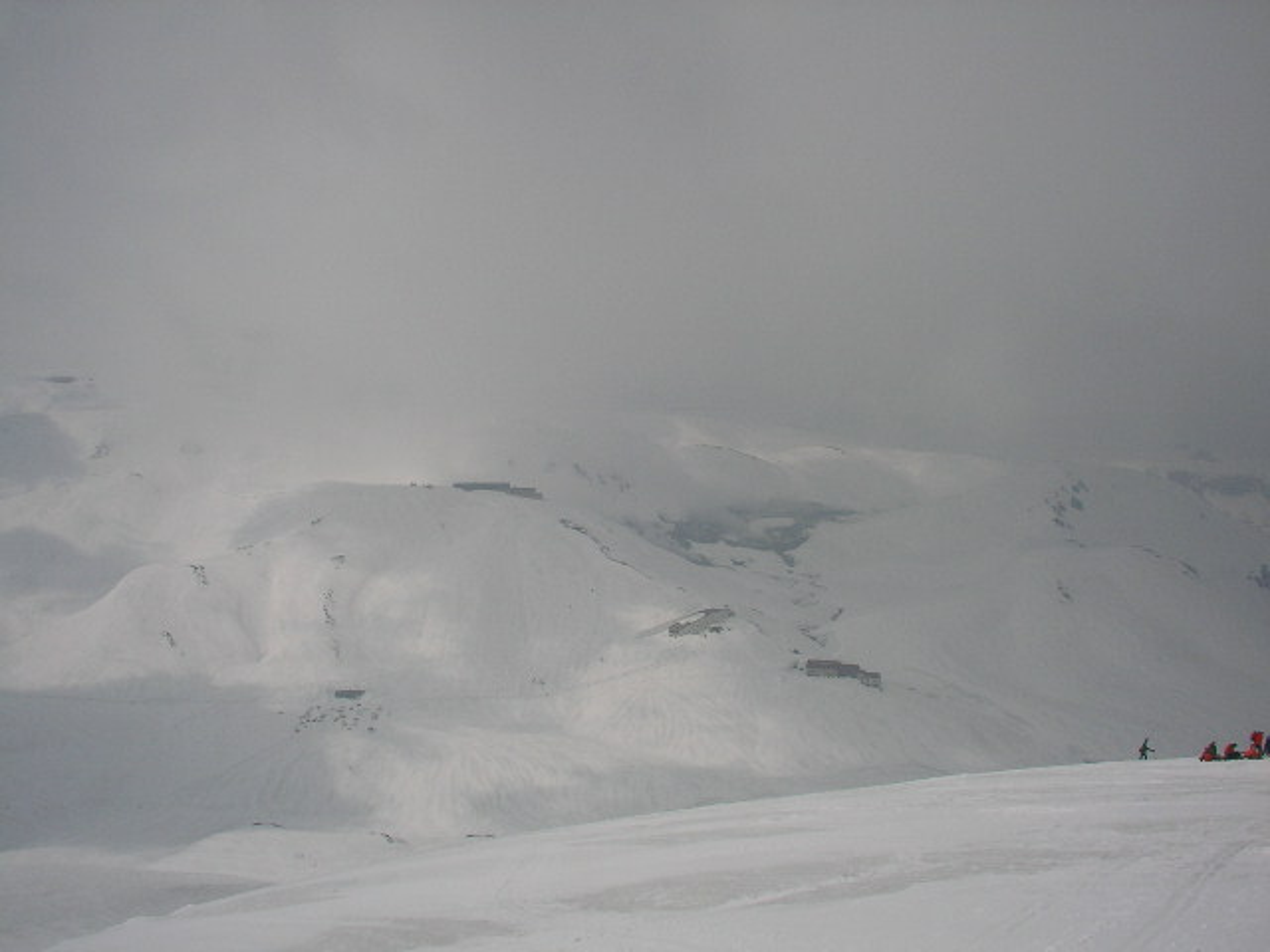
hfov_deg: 50.1
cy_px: 476
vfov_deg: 38.7
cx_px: 635
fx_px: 1357
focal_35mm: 37
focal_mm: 5.7
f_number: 6.9
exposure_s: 1/2000
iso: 50
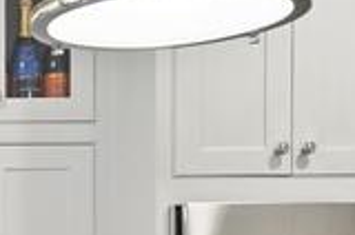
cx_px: -626
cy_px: 563
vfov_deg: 6.9
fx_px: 1831
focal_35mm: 186
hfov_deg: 9.3
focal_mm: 29
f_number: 9
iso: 250
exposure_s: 1.3
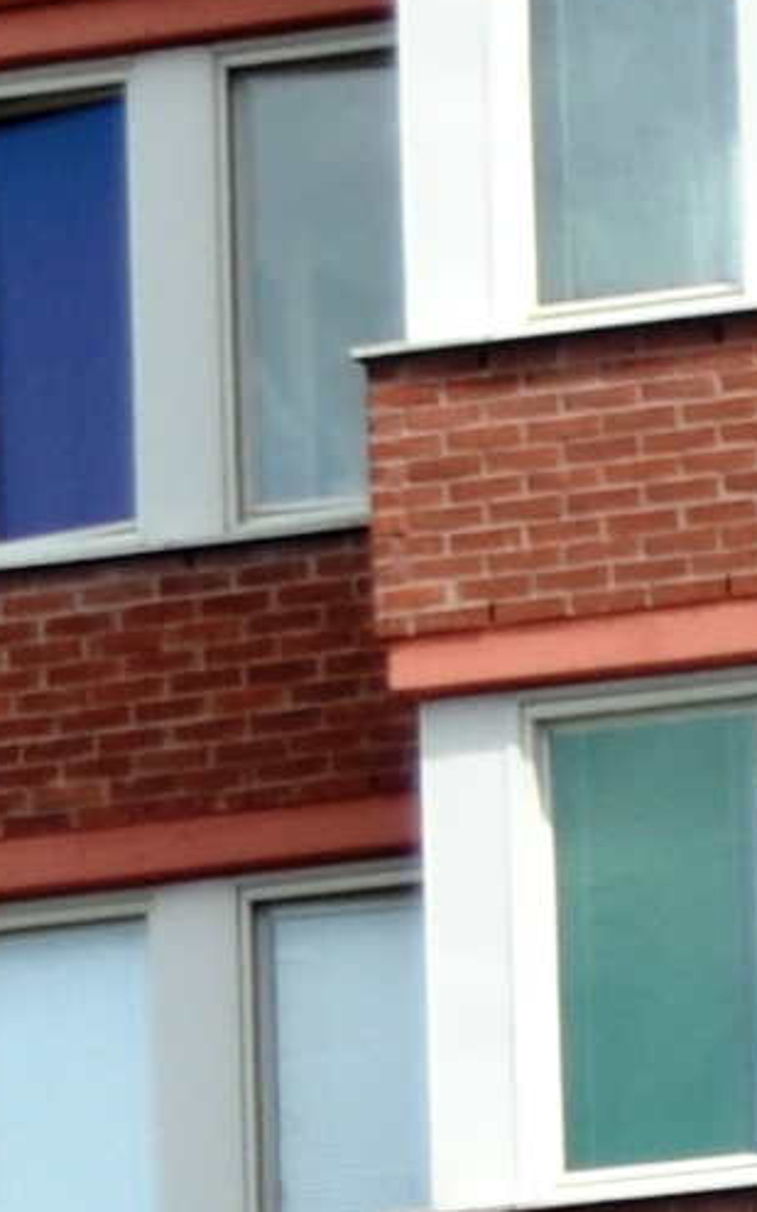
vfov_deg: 2.5
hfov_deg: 1.5
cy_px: 1866
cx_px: -3599
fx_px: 27622
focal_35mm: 836
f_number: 8
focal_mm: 55
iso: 140
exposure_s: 1/250
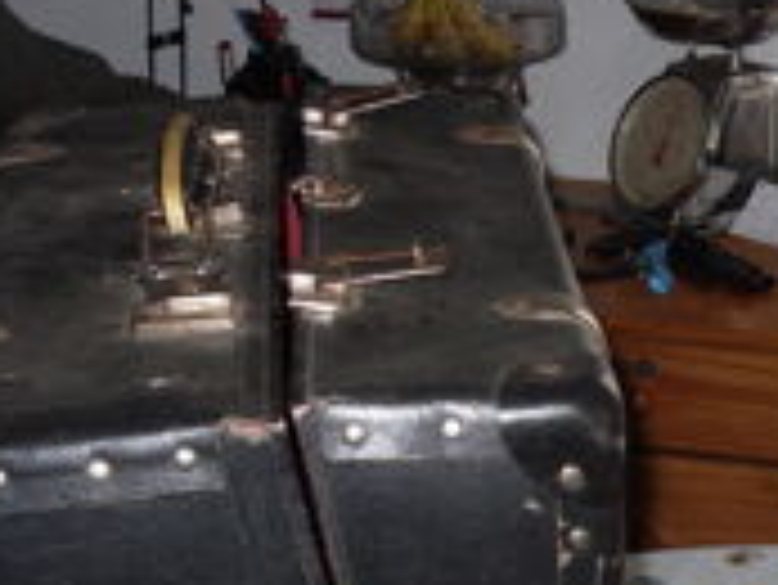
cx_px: 841
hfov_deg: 19.4
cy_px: 742
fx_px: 2182
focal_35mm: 97
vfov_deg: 14.7
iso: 80
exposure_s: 1/45
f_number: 3.5
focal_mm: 6.3
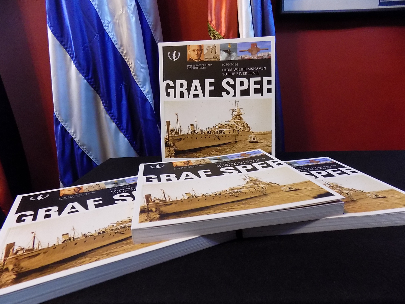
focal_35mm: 23
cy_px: 152
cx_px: 202
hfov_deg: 73.9
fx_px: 269
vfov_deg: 58.9
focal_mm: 4
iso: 400
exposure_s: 1/15
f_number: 3.1
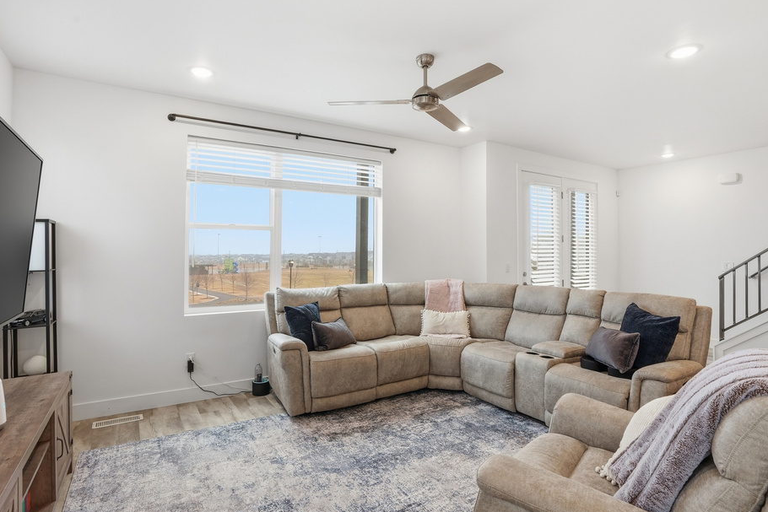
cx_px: 391
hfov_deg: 90.0
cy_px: 245
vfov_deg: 67.4
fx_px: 384
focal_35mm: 18
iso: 250
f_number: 9
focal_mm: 16
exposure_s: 1/400
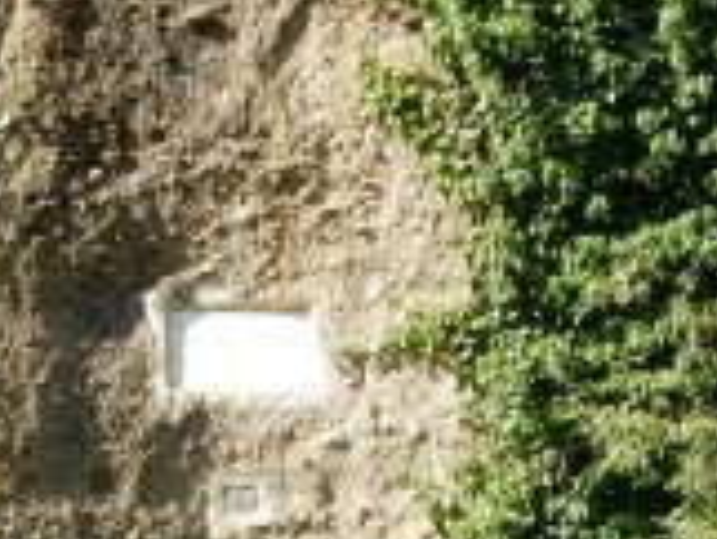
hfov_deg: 13.8
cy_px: 918
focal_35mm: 143
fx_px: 2964
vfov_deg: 9.9
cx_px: 294
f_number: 4
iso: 125
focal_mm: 6.4
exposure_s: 1/400
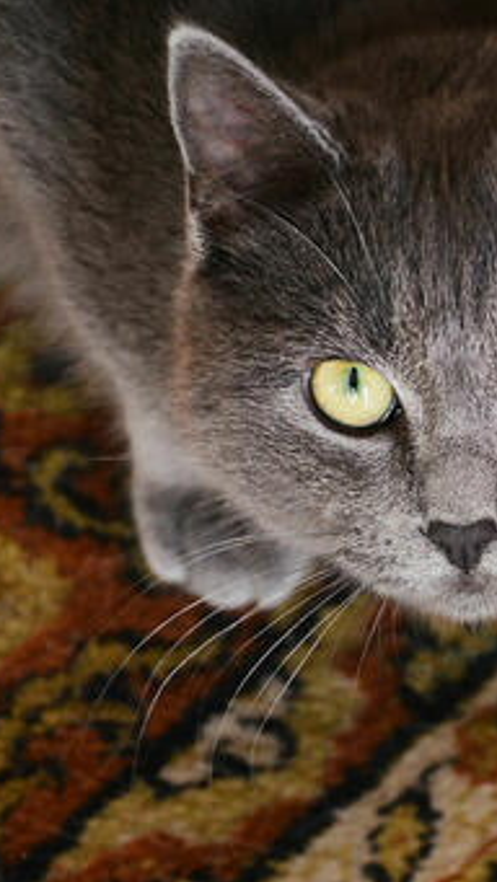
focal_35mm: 290
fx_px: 6787
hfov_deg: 4.2
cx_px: 437
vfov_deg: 7.4
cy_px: 667
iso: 500
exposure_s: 1/60
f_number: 5.6
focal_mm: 105
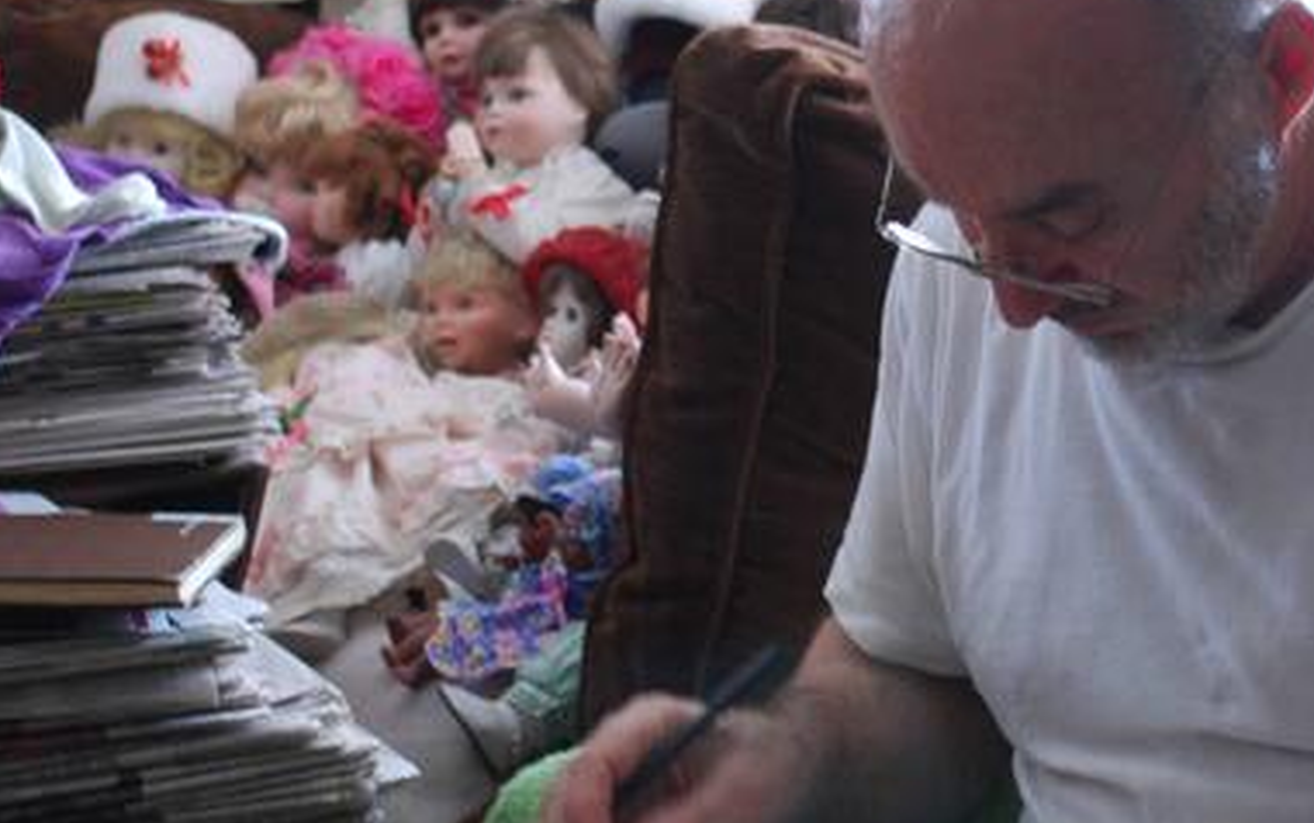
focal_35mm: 139
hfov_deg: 14.9
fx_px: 4981
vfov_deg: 9.4
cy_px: 294
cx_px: 1079
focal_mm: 34
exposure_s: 1/15
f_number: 5
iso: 320
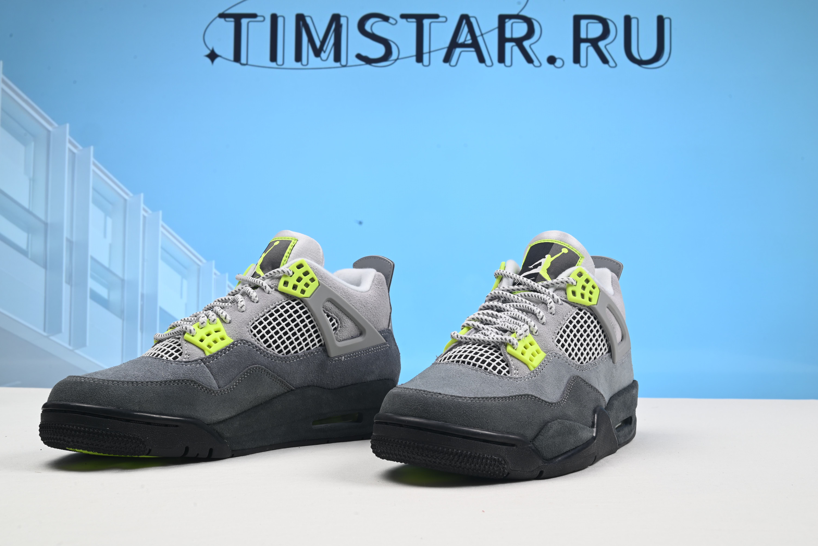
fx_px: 909
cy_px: 273
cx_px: 409
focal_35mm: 40
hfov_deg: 48.4
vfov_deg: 33.4
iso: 100
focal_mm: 40
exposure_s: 1/2.5
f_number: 16
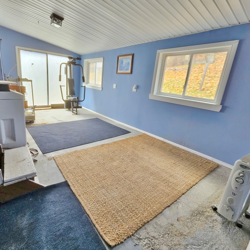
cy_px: 123
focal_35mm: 16
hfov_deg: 86.6
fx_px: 131
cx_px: 104
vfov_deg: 87.4
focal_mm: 2.2
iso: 200
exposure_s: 1/77.4
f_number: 2.2
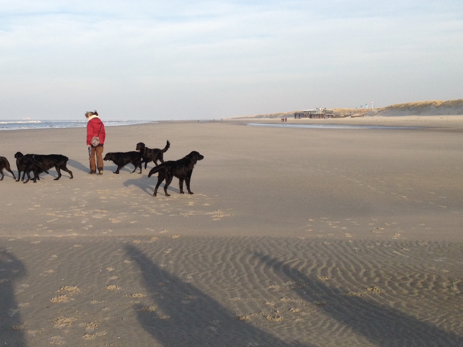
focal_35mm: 59
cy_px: 151
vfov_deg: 24.8
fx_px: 789
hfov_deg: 32.2
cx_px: 124
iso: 50
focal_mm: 4.28
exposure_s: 1/1022
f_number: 2.4
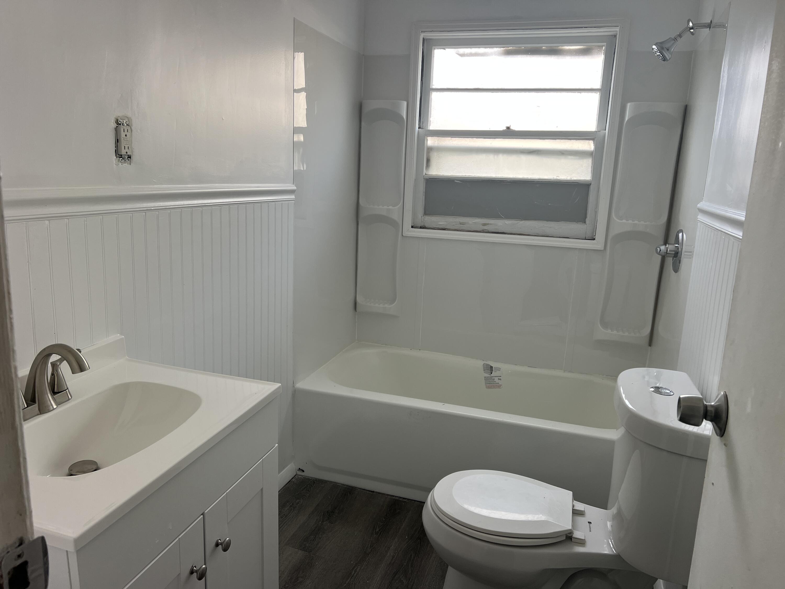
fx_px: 590
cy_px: 294
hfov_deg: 67.3
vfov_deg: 53.1
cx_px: 392
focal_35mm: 26
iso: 64
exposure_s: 1/123
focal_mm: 5.7
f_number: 1.5
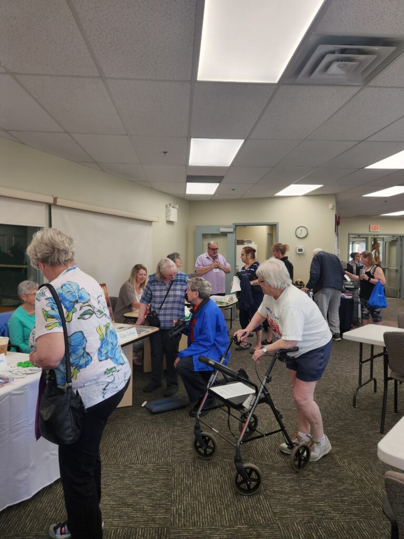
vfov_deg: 73.9
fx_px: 358
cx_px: 202
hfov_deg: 58.9
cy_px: 270
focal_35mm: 23
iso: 50
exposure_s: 1/120
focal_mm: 5.4
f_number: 1.8
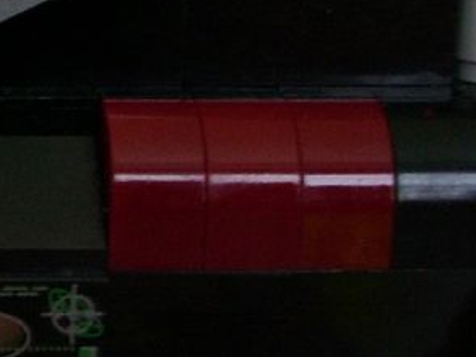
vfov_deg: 8.0
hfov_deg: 10.3
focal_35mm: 185
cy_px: 105
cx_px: -249
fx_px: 2545
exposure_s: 1/8
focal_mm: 8.6
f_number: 3.4
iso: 160
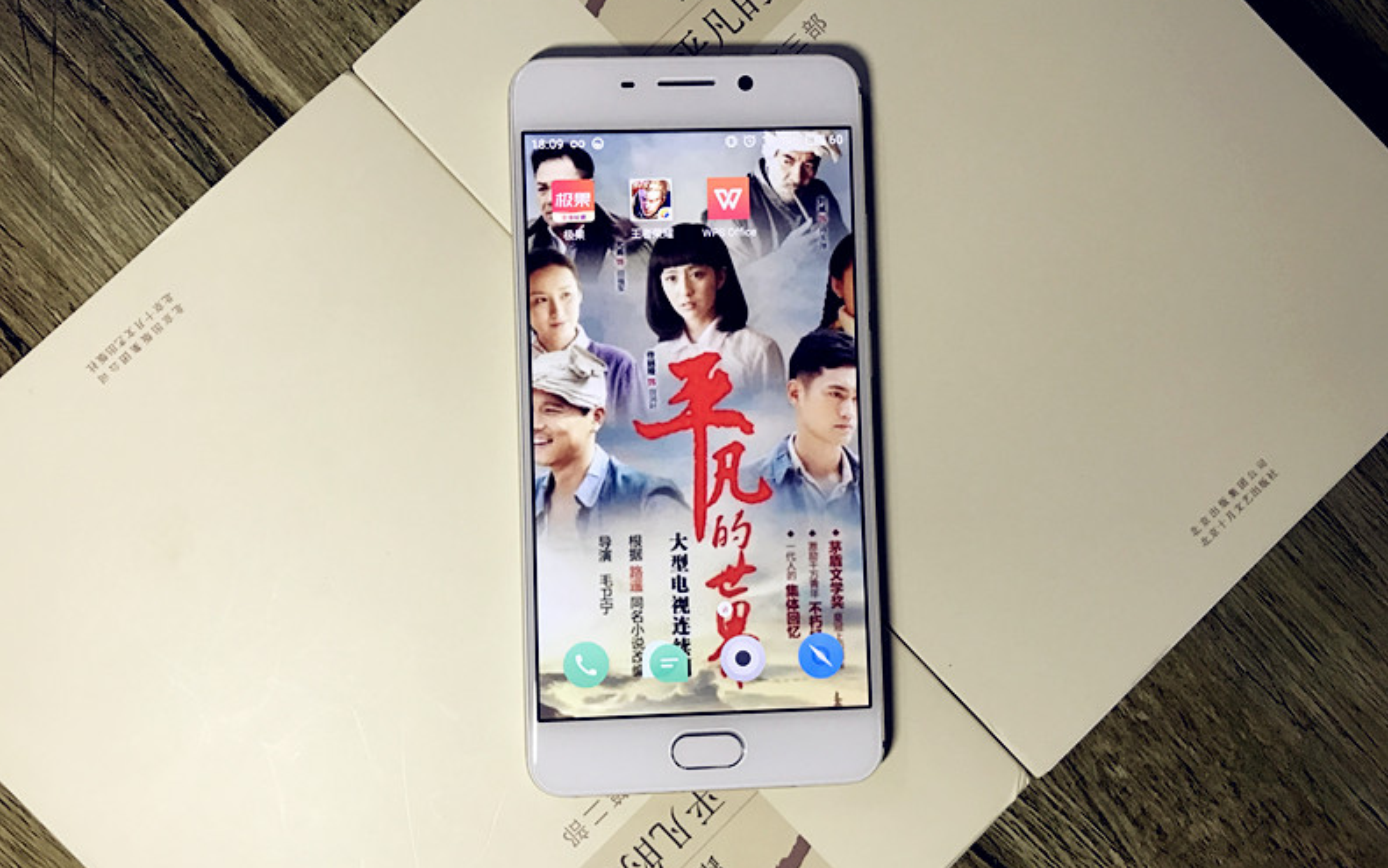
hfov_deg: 62.9
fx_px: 1135
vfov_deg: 41.9
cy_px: 430
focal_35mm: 30
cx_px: 688
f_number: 1.8
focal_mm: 3.99
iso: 40
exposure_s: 1/25
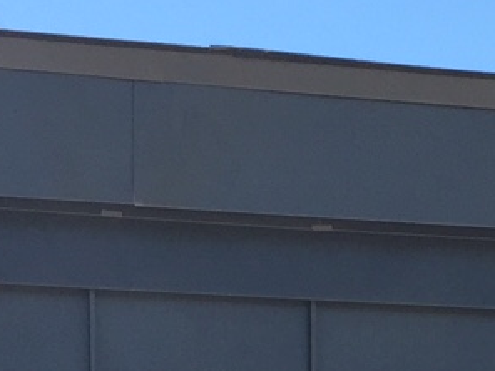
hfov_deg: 12.1
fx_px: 2288
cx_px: 592
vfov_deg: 8.8
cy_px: 724
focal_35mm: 160
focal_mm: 4.15
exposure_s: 1/989
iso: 32
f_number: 2.2
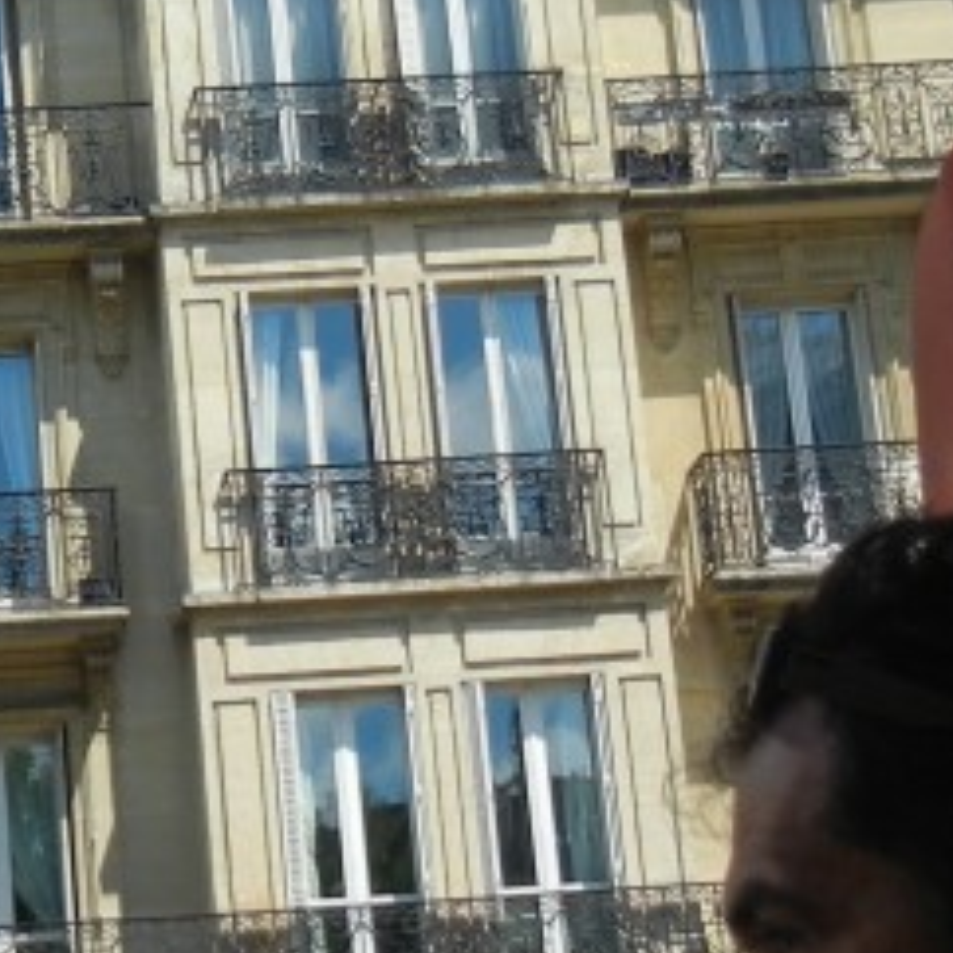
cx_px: 35
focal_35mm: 112
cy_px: 595
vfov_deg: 15.5
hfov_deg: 15.3
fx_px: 3489
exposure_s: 1/278
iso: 160
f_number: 7
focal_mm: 5.4
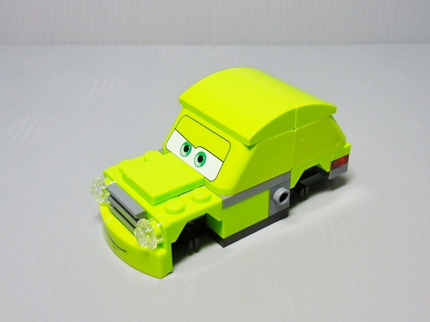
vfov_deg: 46.8
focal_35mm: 30
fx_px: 373
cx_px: 215
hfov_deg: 60.0
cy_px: 161
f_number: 3.5
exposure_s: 1/30
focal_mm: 5.4
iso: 200
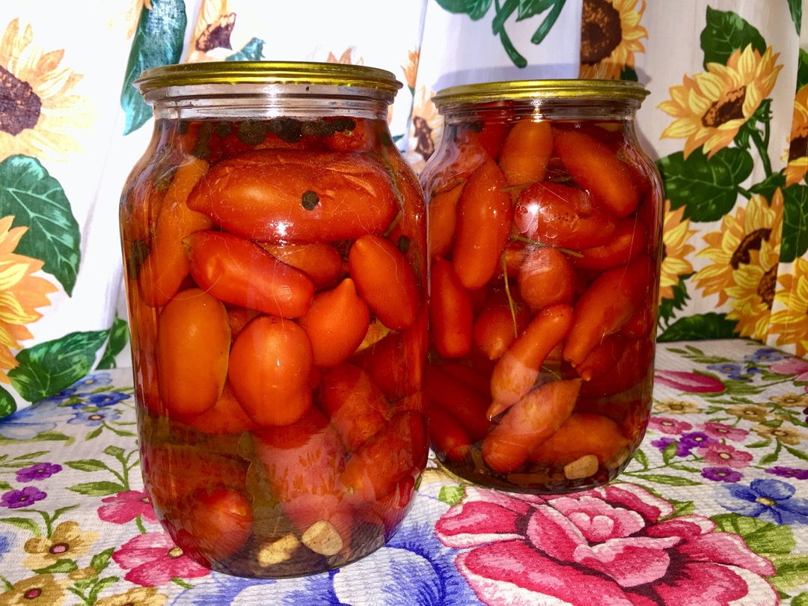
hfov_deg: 61.7
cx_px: 404
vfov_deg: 48.2
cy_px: 303
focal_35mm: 29
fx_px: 677
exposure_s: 1/33
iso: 40
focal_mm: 4.15
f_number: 2.2
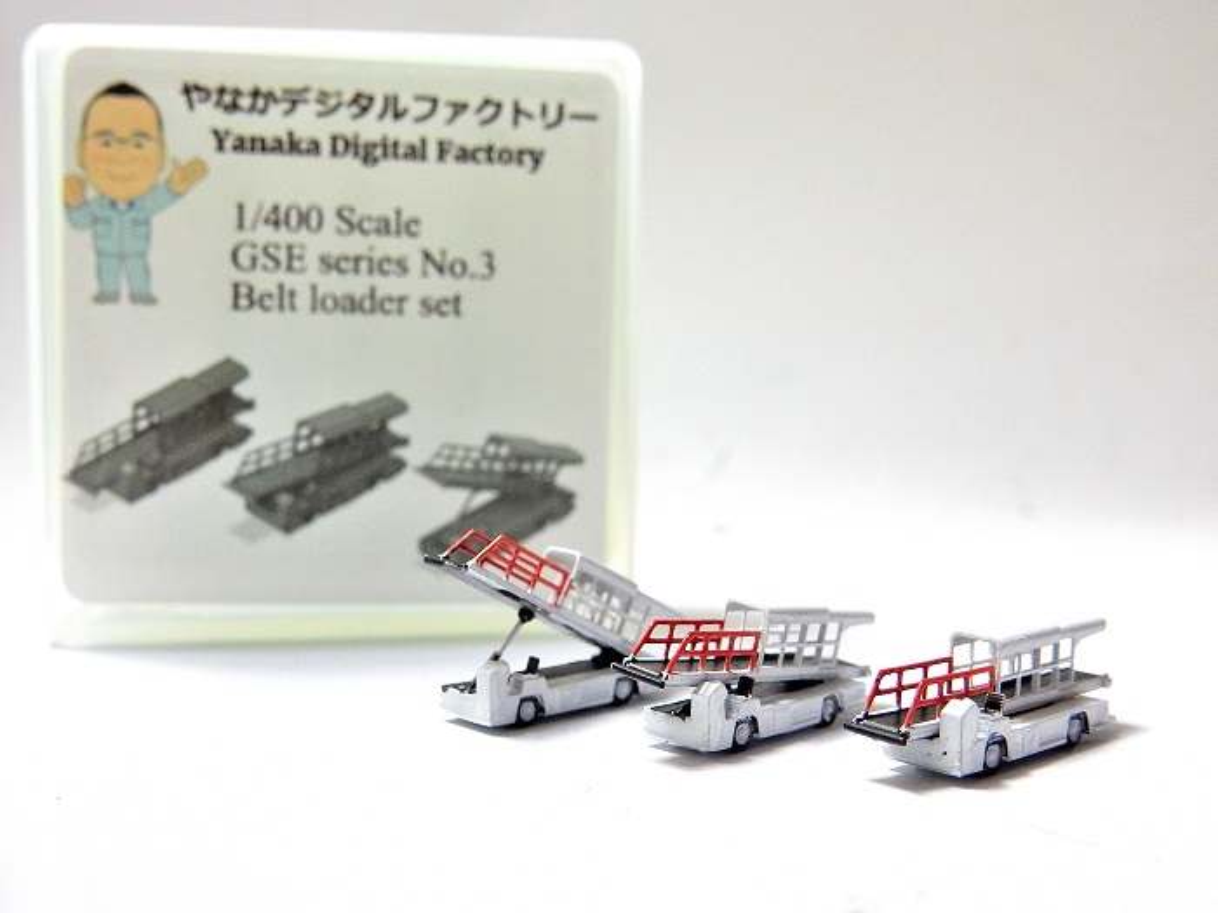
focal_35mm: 43
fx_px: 1513
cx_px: 609
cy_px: 456
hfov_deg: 43.9
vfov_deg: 33.6
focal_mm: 7.6
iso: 400
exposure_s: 1/13
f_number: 4.2
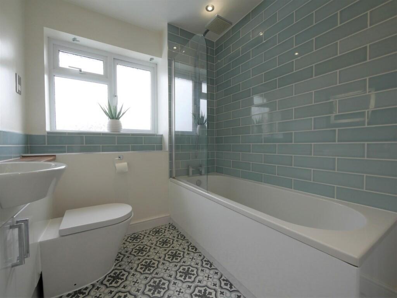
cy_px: 149
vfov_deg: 85.7
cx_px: 198
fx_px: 161
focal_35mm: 14
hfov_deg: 102.0
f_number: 4.5
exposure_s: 1/160
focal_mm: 7
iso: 200
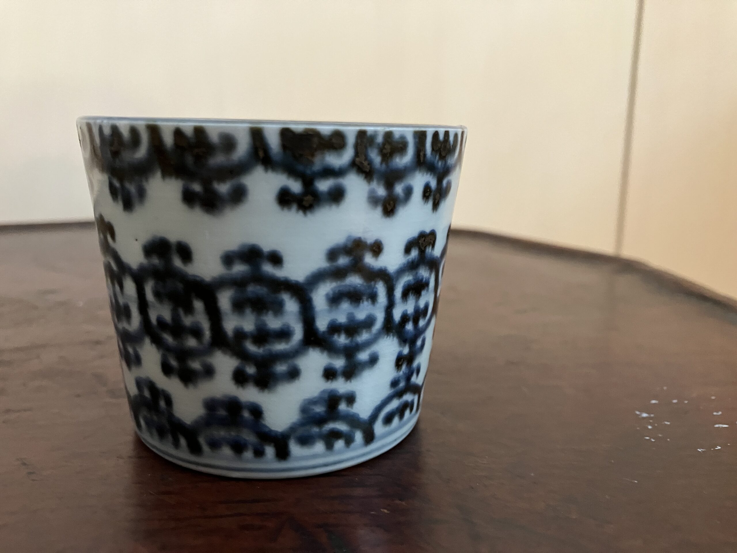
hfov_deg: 63.4
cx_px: 368
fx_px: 596
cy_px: 276
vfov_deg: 49.7
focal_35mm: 28
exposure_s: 1/30
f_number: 1.8
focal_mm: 3.99
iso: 500
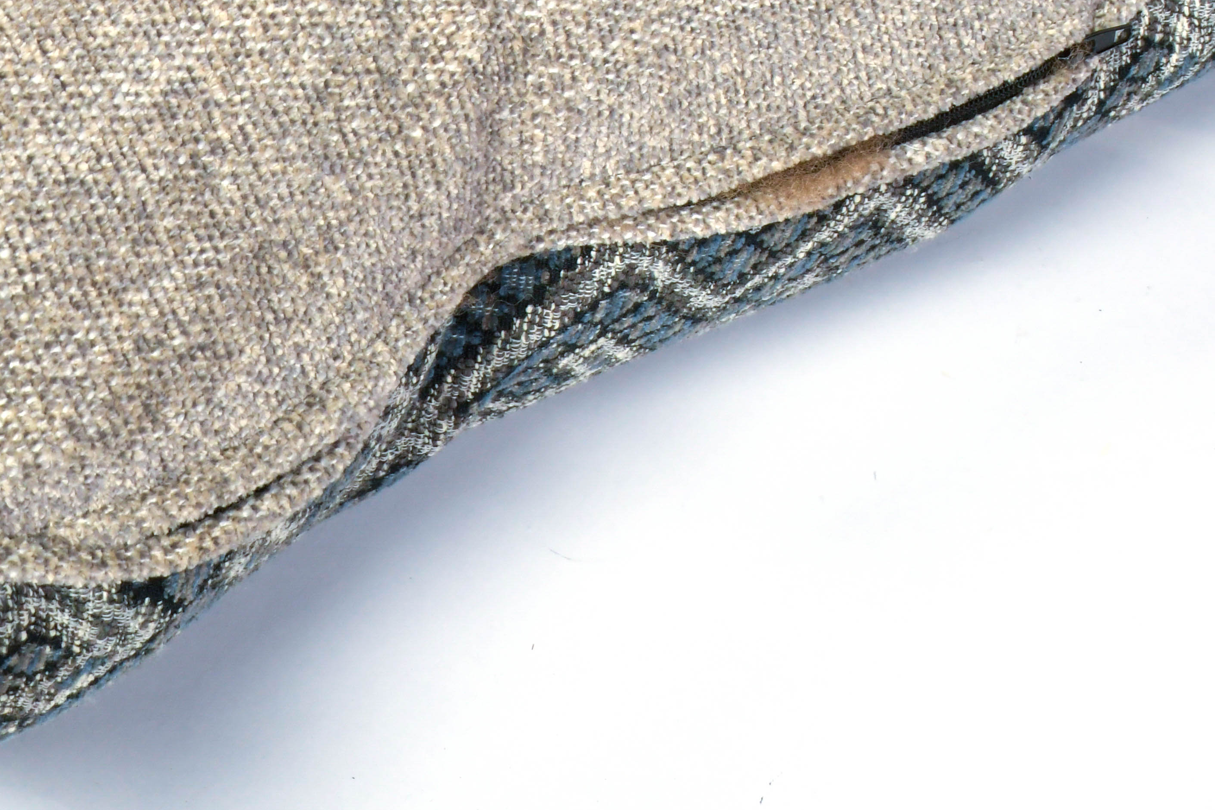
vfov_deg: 15.2
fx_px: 3004
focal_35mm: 89
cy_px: 119
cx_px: 587
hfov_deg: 22.9
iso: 640
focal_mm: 30
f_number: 11
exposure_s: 1/160
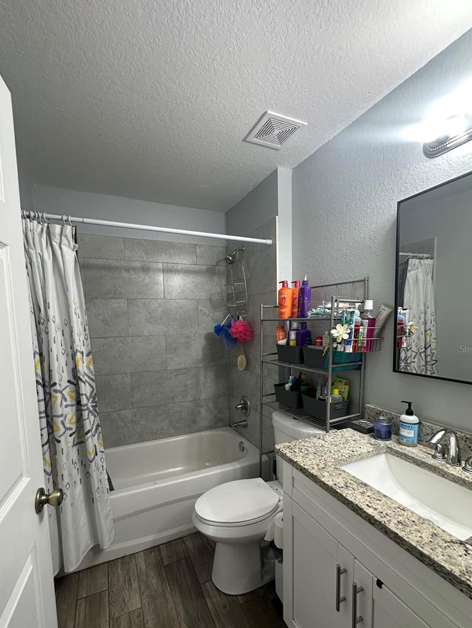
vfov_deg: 94.1
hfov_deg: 78.1
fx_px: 291
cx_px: 232
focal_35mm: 16
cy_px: 349
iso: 160
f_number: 2.2
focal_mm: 2.22
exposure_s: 1/60
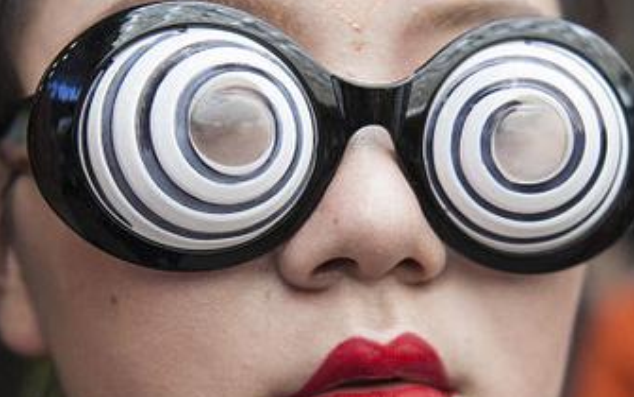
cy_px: 262
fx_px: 1693
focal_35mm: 98
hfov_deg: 21.2
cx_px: 334
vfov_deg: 13.3
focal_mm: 34
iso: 1250
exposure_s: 1/320
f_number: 2.8
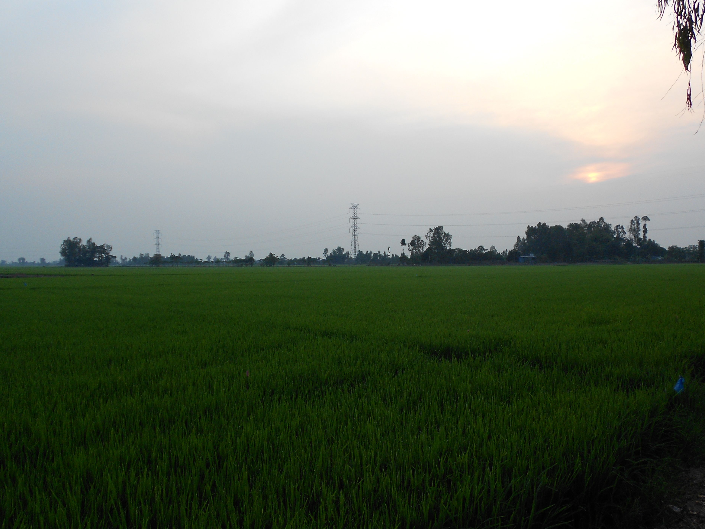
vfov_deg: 46.8
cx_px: 372
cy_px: 283
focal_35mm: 30
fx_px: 611
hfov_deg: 59.9
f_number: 3.2
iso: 80
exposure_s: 1/200
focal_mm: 4.6
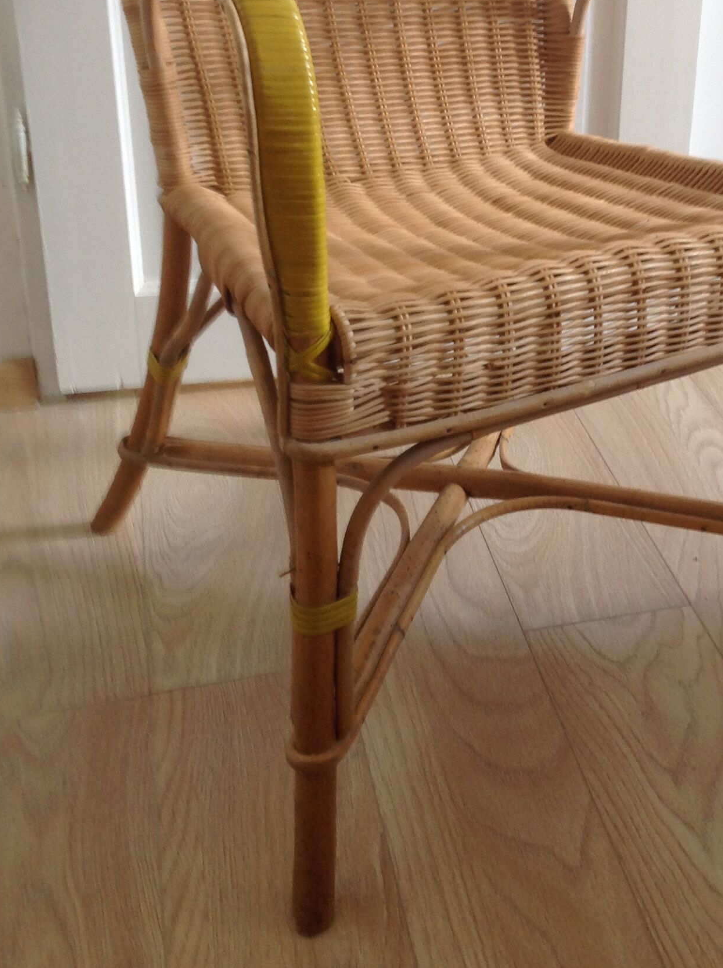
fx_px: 1535
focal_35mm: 55
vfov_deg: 34.4
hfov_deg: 26.2
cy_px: 269
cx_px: 542
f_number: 2.4
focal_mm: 4.28
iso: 64
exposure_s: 1/15
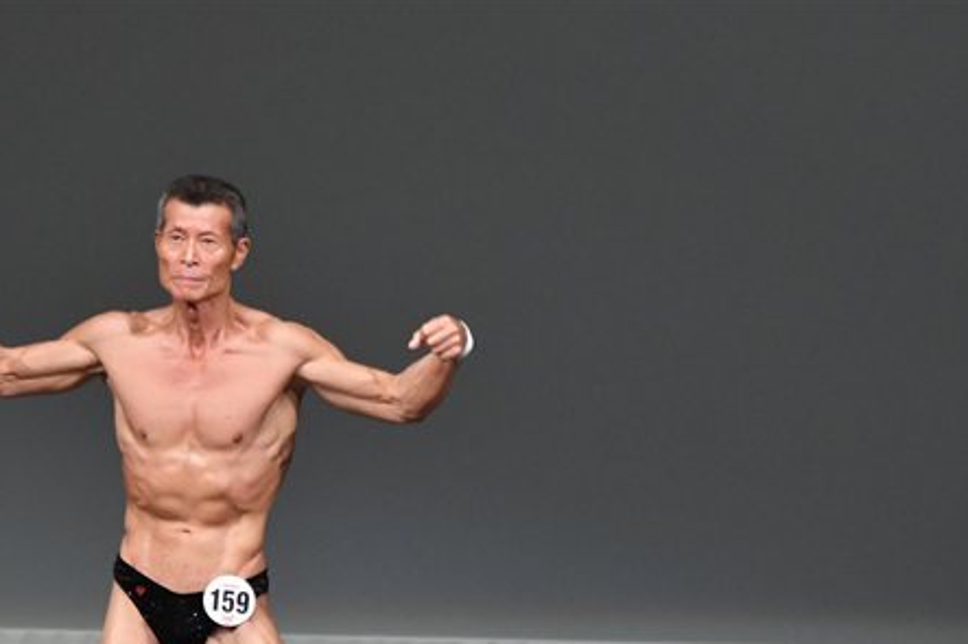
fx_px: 14809
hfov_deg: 3.7
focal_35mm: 551
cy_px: 561
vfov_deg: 2.5
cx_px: 338
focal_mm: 210
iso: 4000
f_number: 5.6
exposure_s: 1/400
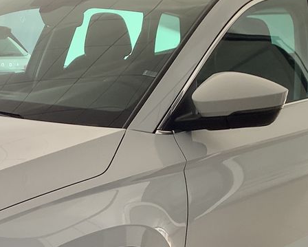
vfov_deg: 18.3
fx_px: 739
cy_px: 270
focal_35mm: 81
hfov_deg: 22.3
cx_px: -30
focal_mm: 3.3
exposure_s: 1/100
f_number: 2.4
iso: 50
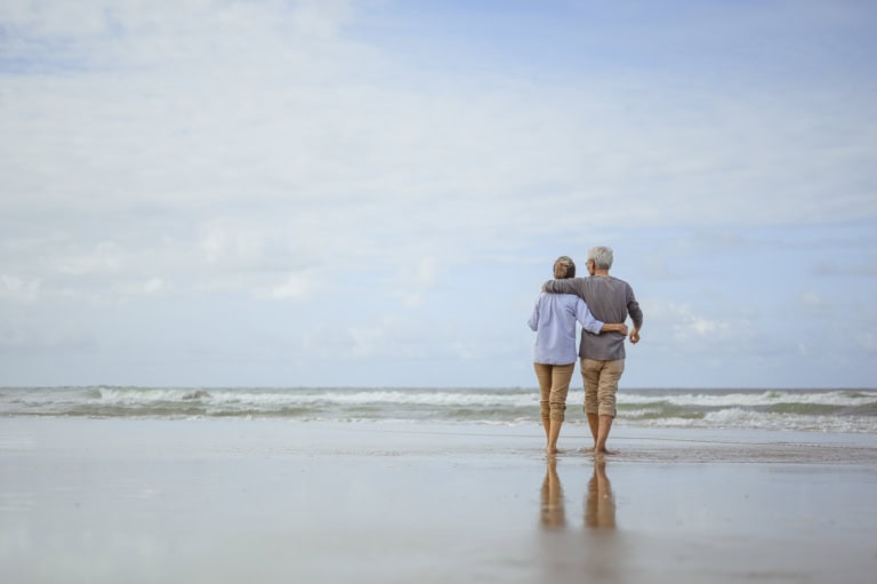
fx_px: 1217
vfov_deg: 27.0
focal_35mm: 50
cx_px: 438
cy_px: 292
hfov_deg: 39.6
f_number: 1.8
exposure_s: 1/4000
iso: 100
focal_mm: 50
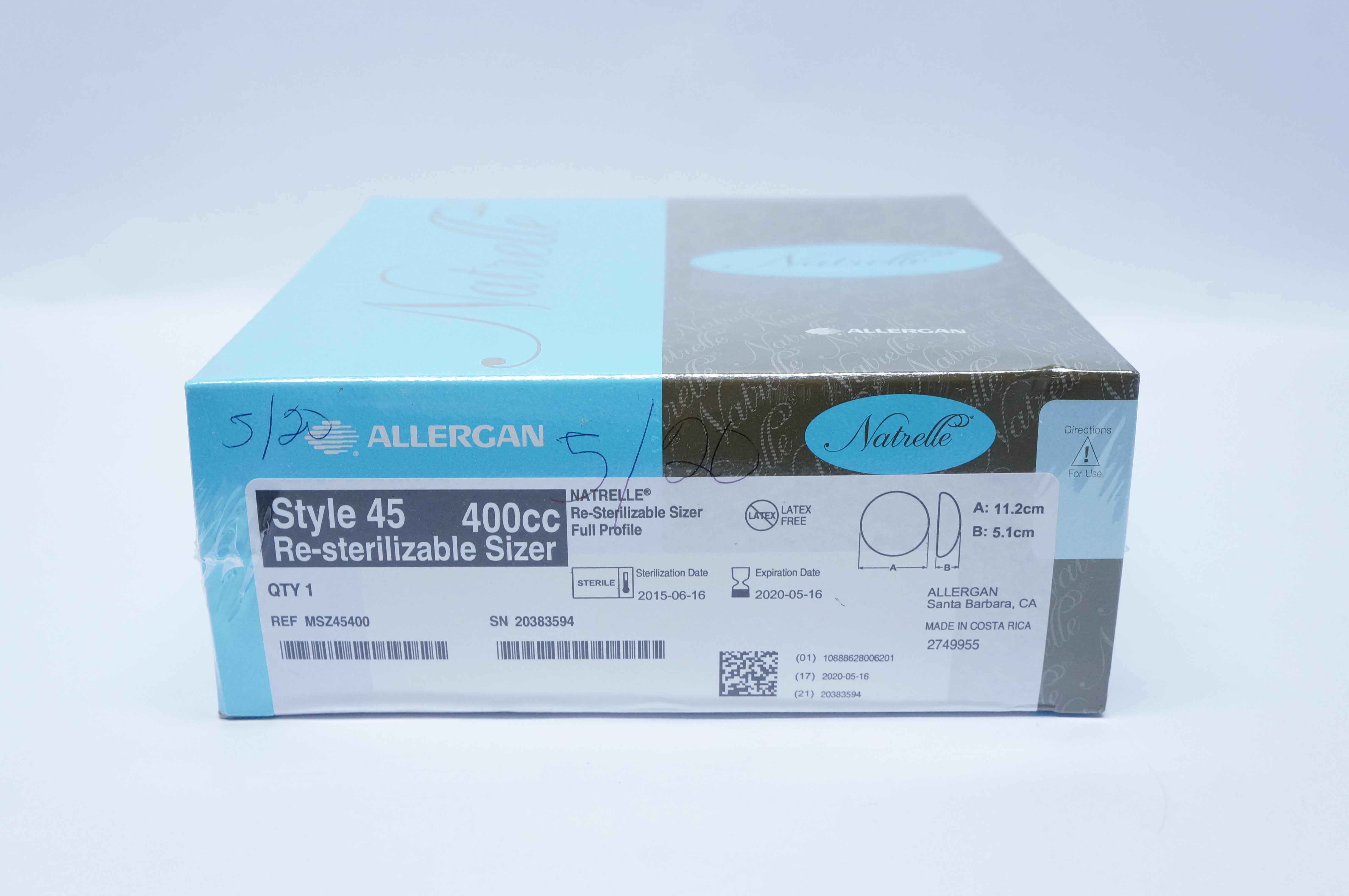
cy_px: 448
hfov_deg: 49.6
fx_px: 1460
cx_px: 674
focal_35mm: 39
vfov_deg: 34.1
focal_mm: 26
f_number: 6.3
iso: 800
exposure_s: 1/50
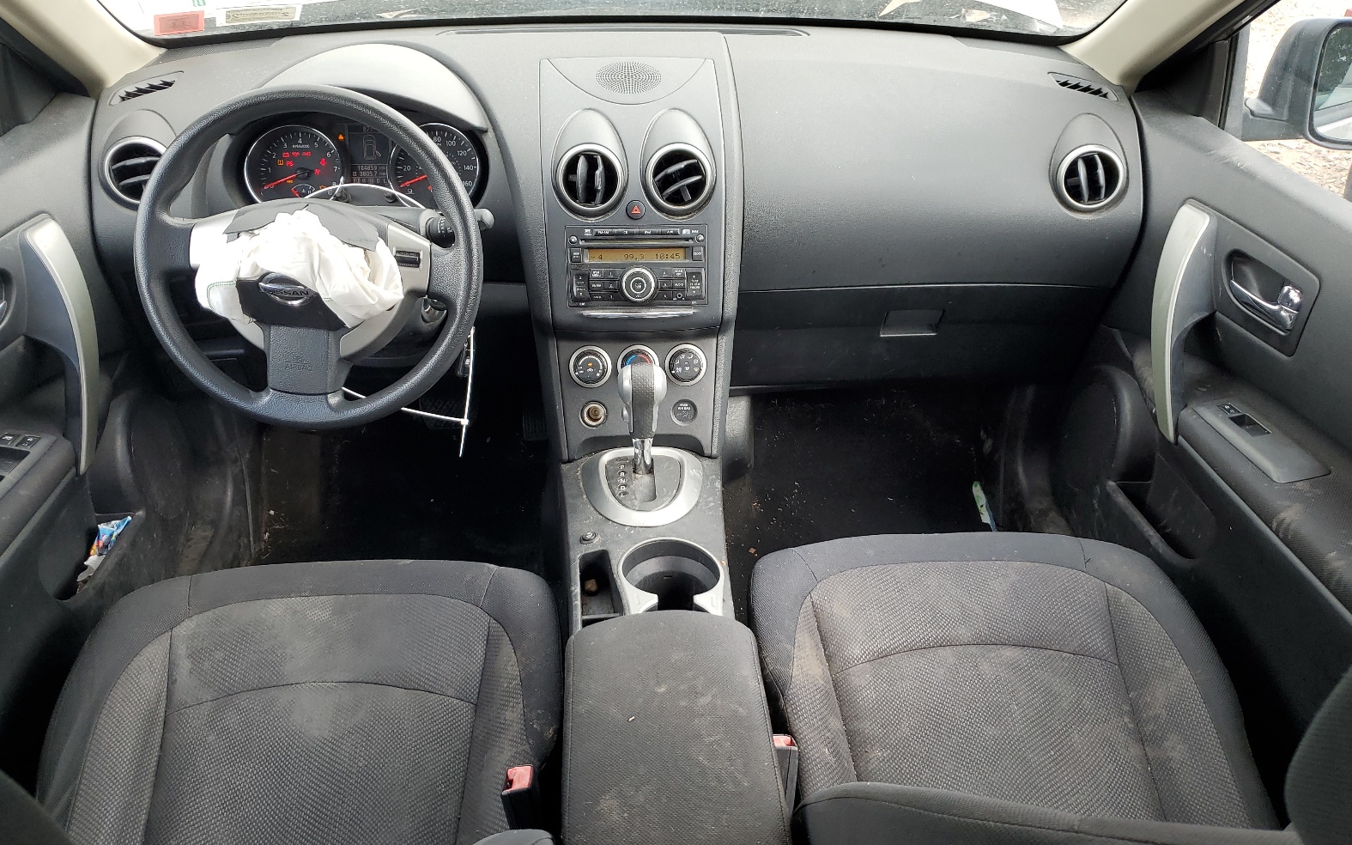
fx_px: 1032
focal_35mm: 28
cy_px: 452
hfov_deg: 66.5
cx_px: 680
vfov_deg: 44.5
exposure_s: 1/208
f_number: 1.5
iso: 50
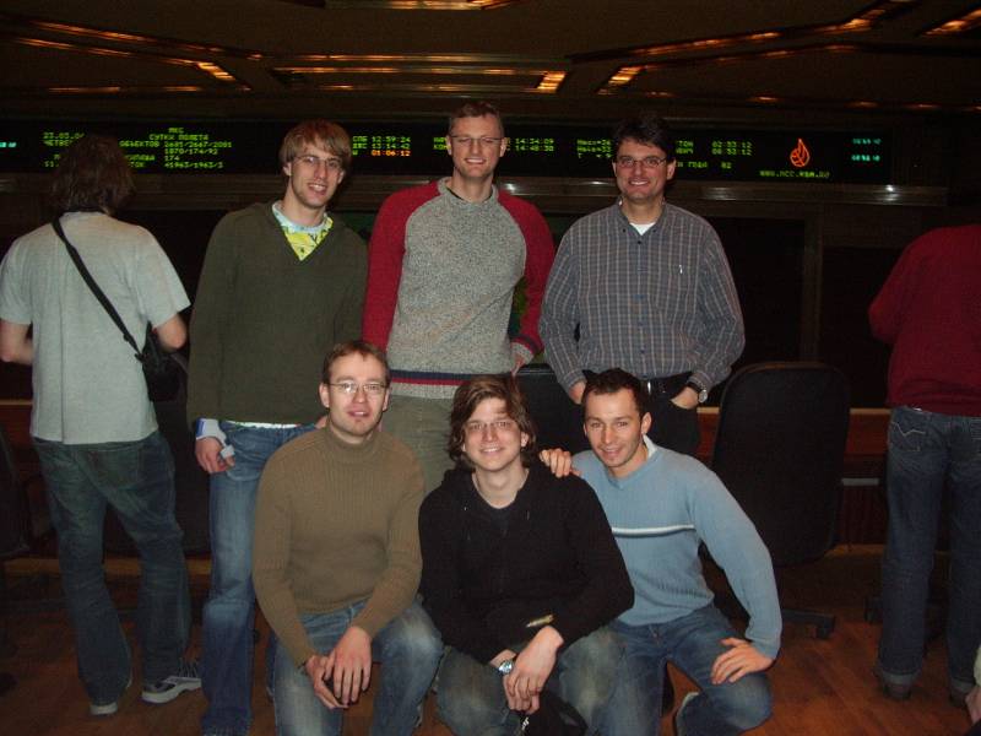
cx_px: 490
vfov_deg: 40.7
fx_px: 992
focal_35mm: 35
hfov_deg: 52.6
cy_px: 368
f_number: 2.6
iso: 200
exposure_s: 1/40
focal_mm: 5.8
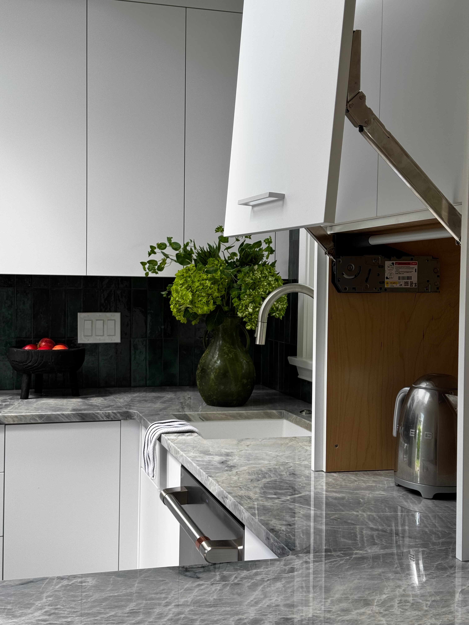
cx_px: 234
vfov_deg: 39.7
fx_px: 867
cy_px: 312
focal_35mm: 48
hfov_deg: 30.3
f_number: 1.78
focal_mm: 6.76
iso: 64
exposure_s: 1/121
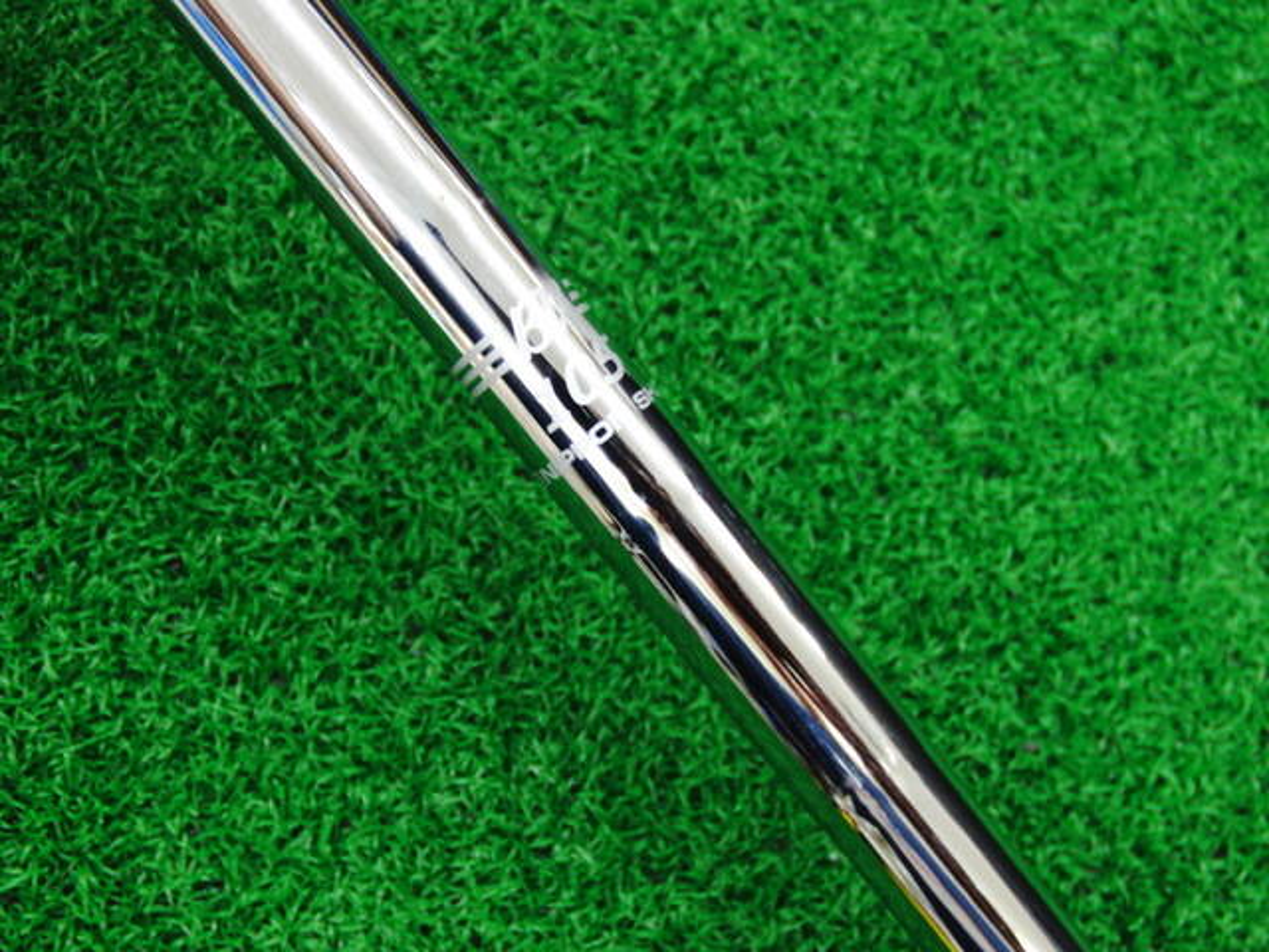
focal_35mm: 43
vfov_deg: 33.6
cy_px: 476
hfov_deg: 43.9
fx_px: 1576
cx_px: 634
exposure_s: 1/30
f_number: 3.7
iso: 400
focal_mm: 7.54
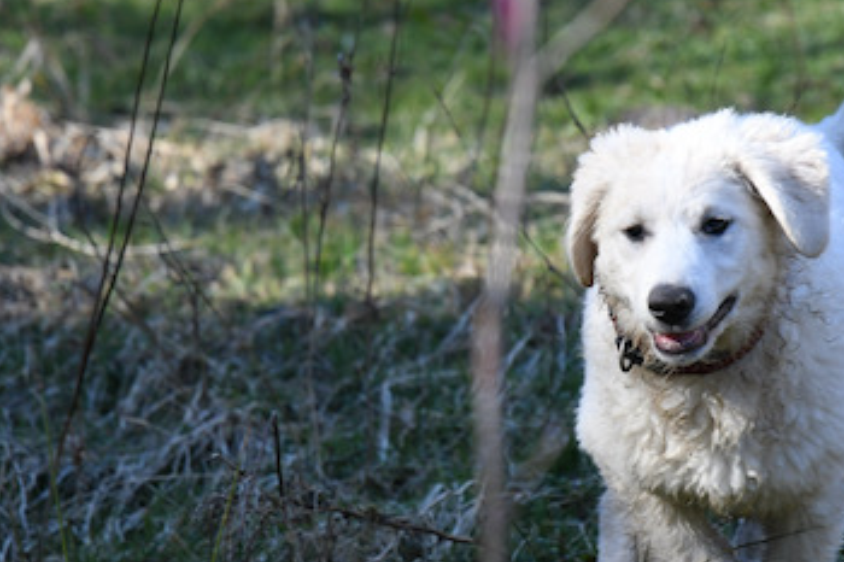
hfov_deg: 10.0
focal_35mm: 206
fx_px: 4827
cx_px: 502
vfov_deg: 6.7
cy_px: 330
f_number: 4
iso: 800
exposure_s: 1/1250
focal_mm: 80
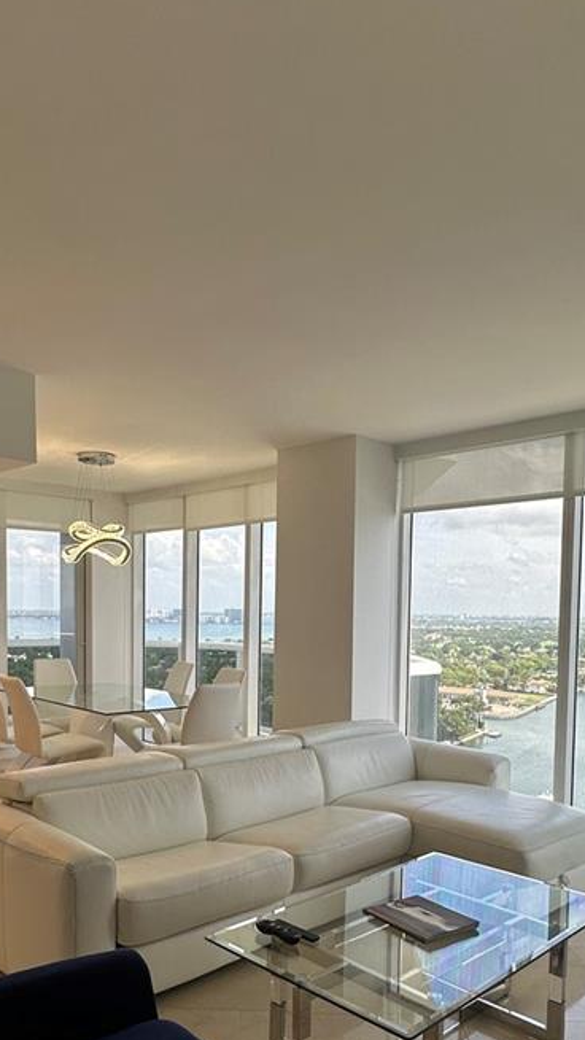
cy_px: 655
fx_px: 772
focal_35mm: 28
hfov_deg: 41.4
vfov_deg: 66.8
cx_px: 258
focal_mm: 2.22
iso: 40
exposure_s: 1/163
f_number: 2.2
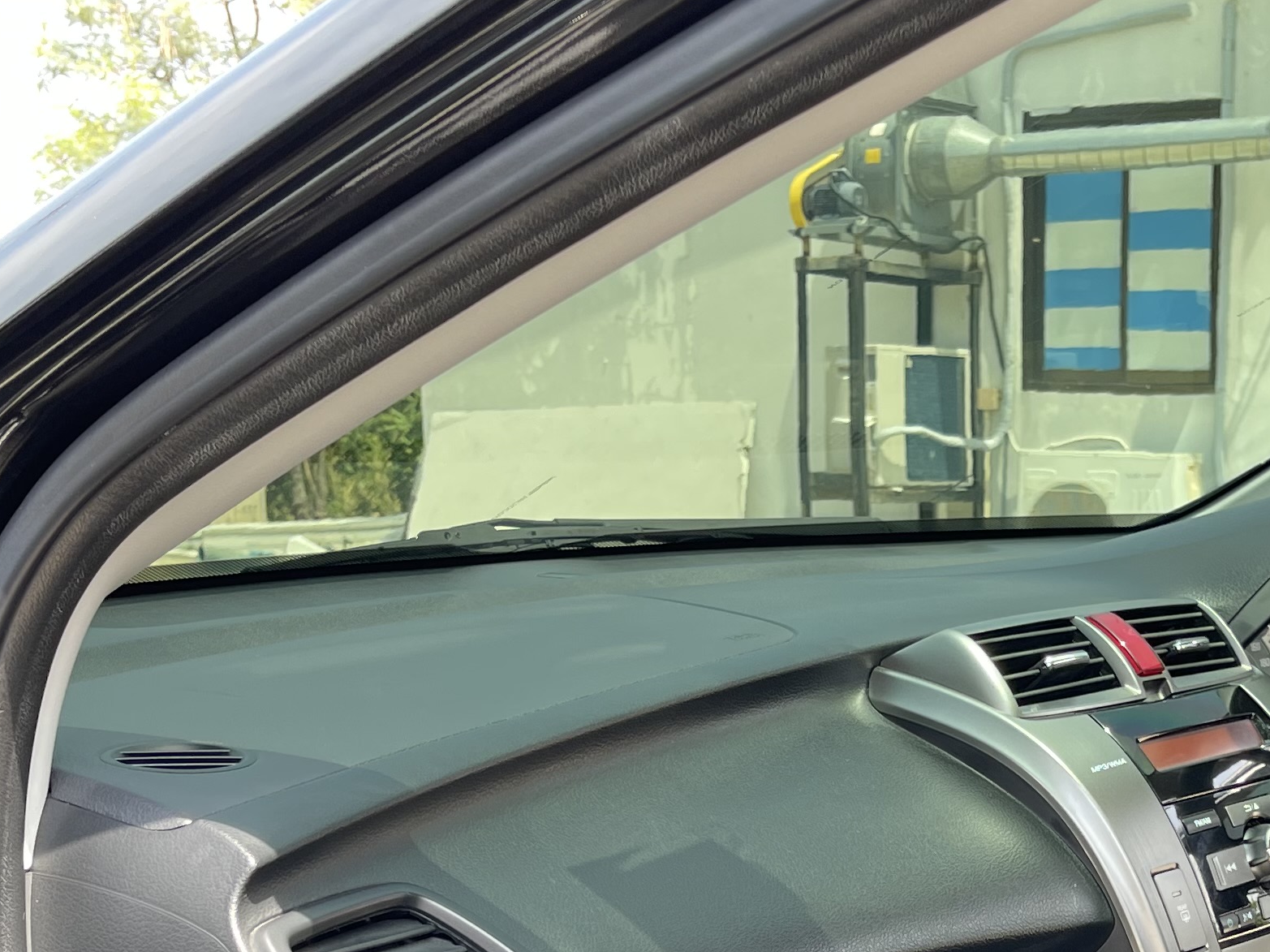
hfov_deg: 28.5
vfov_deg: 20.9
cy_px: 1032
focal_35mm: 67
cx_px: 962
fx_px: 2458
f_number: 1.6
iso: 32
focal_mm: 5.1
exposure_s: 1/173
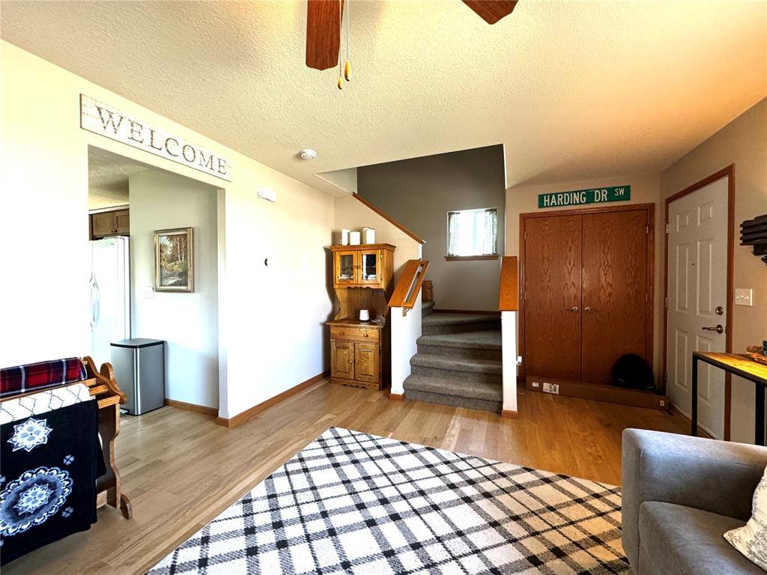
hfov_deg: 102.1
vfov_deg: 85.7
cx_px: 384
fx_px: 310
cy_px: 288
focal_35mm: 14
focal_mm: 2.22
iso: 320
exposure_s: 1/60
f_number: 2.2
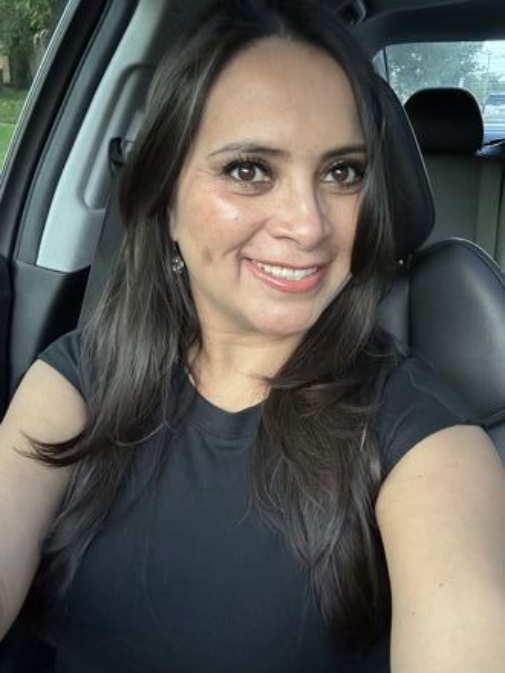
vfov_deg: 60.0
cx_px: 252
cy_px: 336
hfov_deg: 46.8
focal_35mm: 30
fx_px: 584
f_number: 1.9
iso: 200
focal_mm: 2.69
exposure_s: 1/60
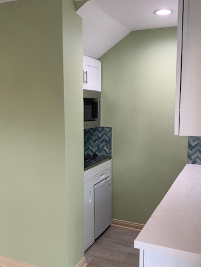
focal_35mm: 35
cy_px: 144
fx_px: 271
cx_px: 112
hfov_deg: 40.7
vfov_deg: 52.5
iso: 64
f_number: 1.8
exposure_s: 1/60
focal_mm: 4.25
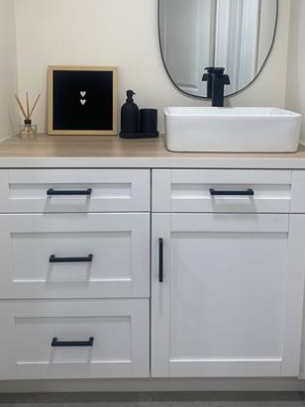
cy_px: 149
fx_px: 447
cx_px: 158
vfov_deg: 48.5
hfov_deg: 37.7
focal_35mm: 38
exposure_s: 1/120
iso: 80
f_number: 1.8
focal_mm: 4.25
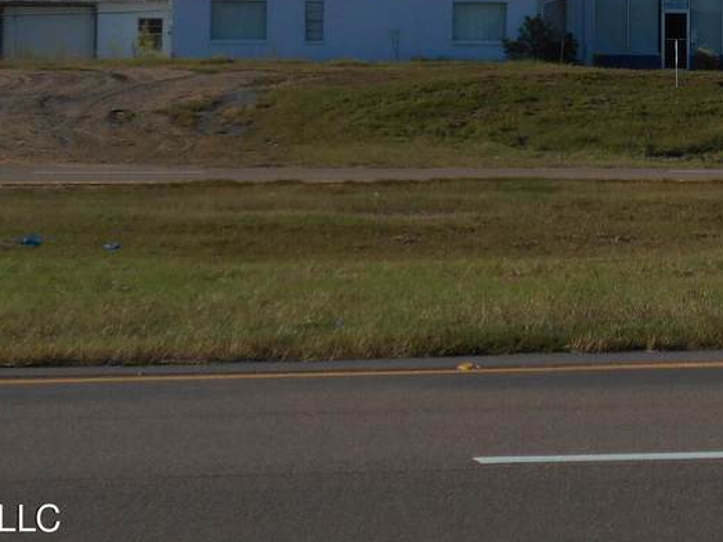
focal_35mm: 120
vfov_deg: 12.1
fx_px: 2506
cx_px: 676
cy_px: -86
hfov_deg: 16.2
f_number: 4.5
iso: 80
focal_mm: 8.8
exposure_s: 1/1600
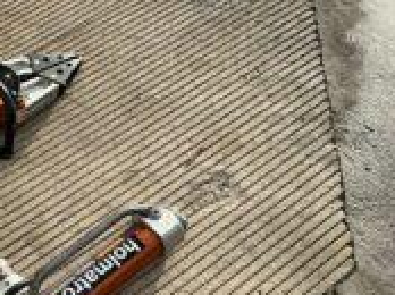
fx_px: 661
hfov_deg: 31.0
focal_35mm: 58
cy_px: 159
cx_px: 7
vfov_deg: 25.2
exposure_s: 1/700
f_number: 1.8
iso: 25
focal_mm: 3
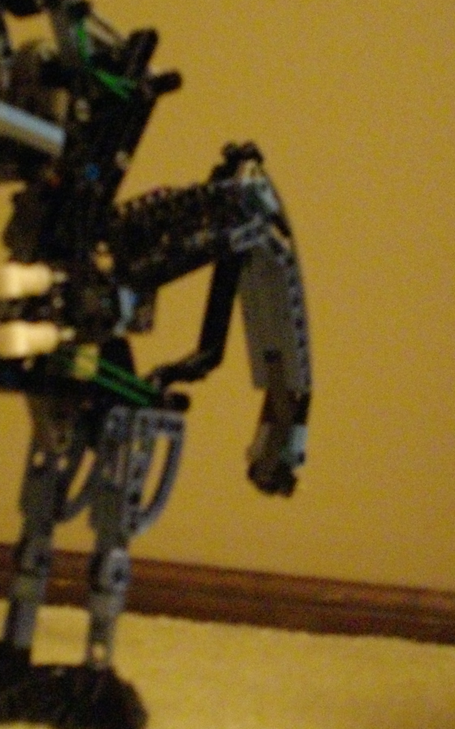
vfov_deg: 29.0
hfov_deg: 18.2
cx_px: 104
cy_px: 333
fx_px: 1409
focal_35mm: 71
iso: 800
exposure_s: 1/4
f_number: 2.8
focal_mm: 6.2
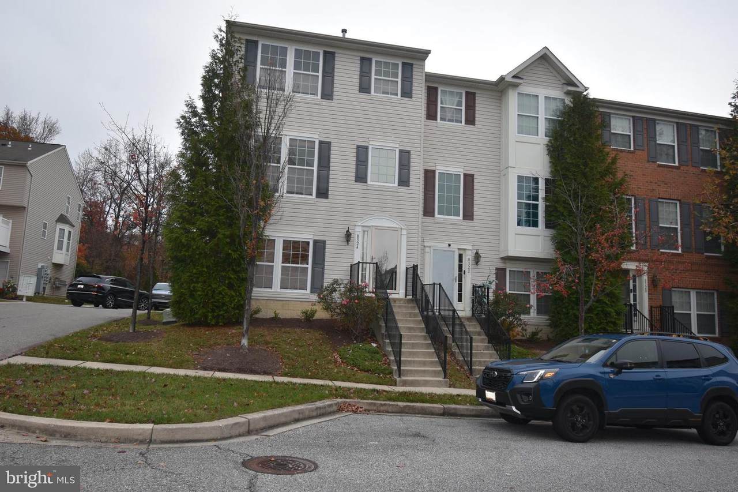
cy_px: 246
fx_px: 523
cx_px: 369
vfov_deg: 50.4
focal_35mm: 26
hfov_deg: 70.4
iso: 200
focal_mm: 17
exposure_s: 1/250
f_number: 5.6
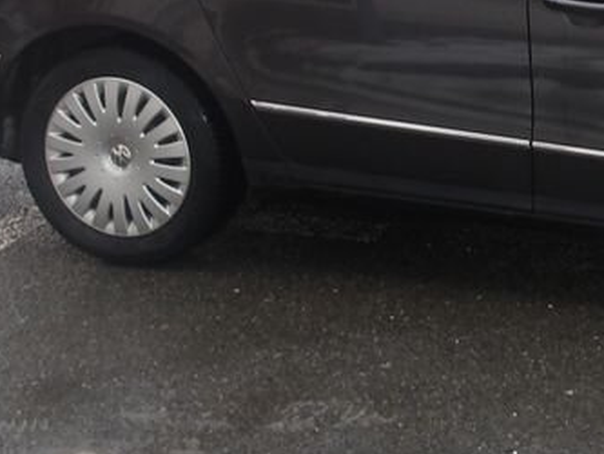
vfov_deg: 17.2
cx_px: 706
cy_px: -47
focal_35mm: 83
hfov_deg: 22.0
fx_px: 1449
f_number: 3
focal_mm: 4.9
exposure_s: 1/30
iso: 100
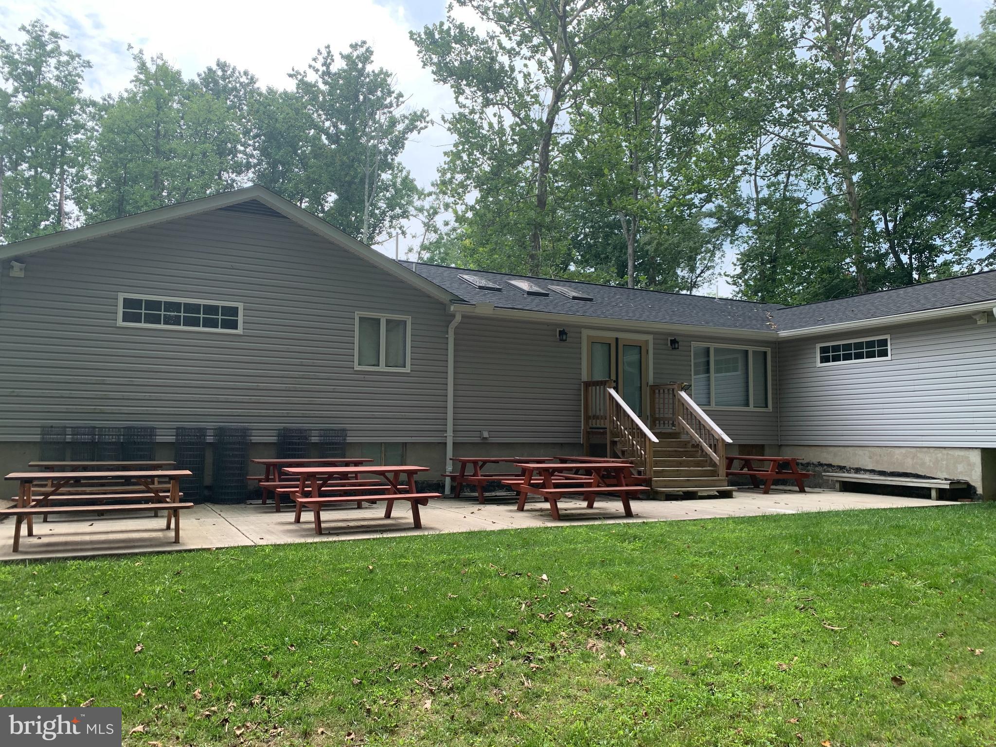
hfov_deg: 67.3
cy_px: 374
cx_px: 498
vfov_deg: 53.1
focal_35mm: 26
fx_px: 748
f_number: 1.8
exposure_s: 1/743
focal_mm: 4.25
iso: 25
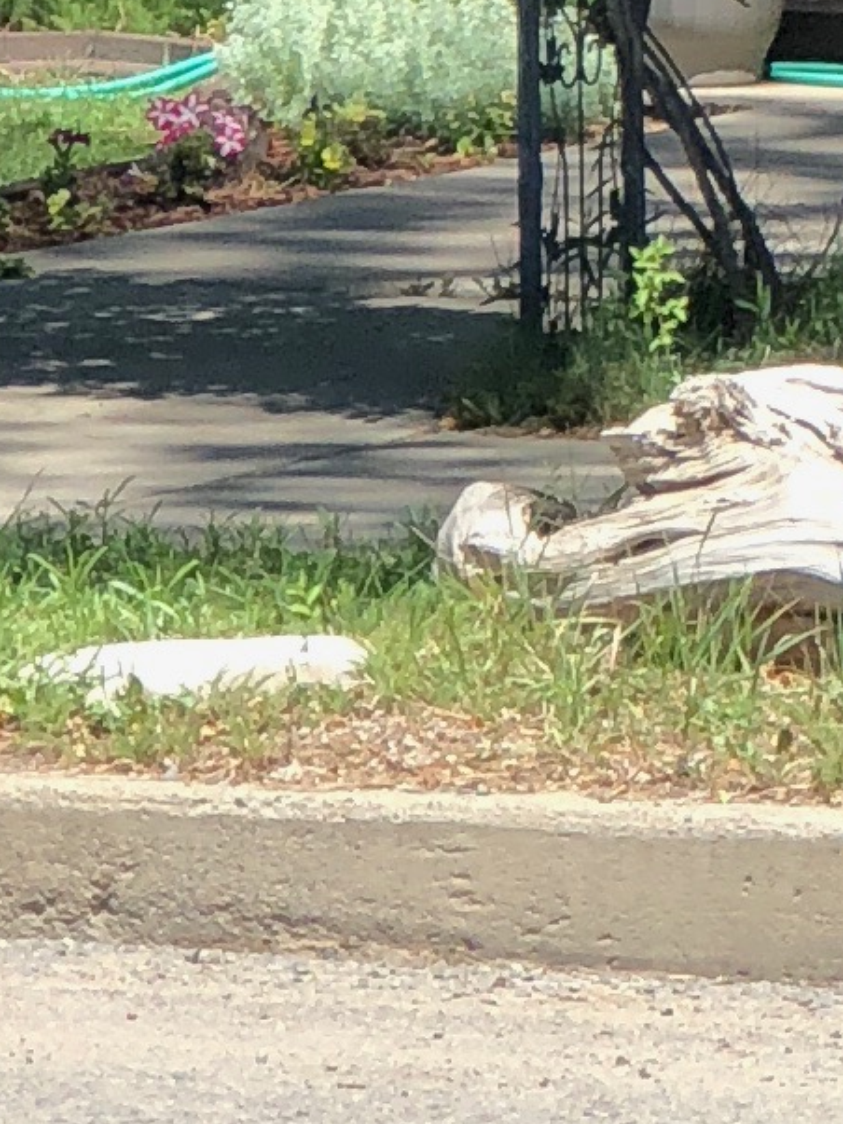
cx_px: 2080
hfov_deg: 3.8
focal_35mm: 381
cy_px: -718
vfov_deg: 5.1
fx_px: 12376
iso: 20
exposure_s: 1/315
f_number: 2.8
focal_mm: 6.6
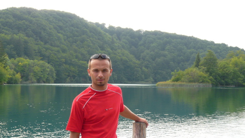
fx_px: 325
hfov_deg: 41.3
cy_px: 83
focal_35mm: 50
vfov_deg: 23.9
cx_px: 122
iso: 100
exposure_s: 1/250
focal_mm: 7.4
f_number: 4
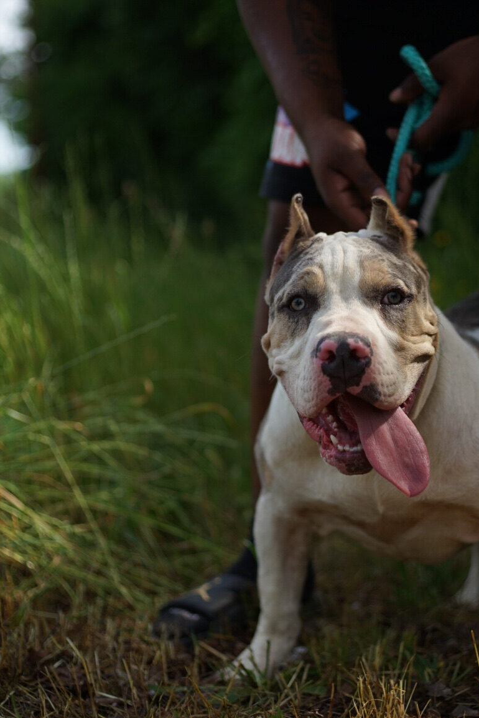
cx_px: 335
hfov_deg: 19.4
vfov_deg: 28.8
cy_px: 353
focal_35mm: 70
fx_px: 1397
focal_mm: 50
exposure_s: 1/1600
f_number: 2.2
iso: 100
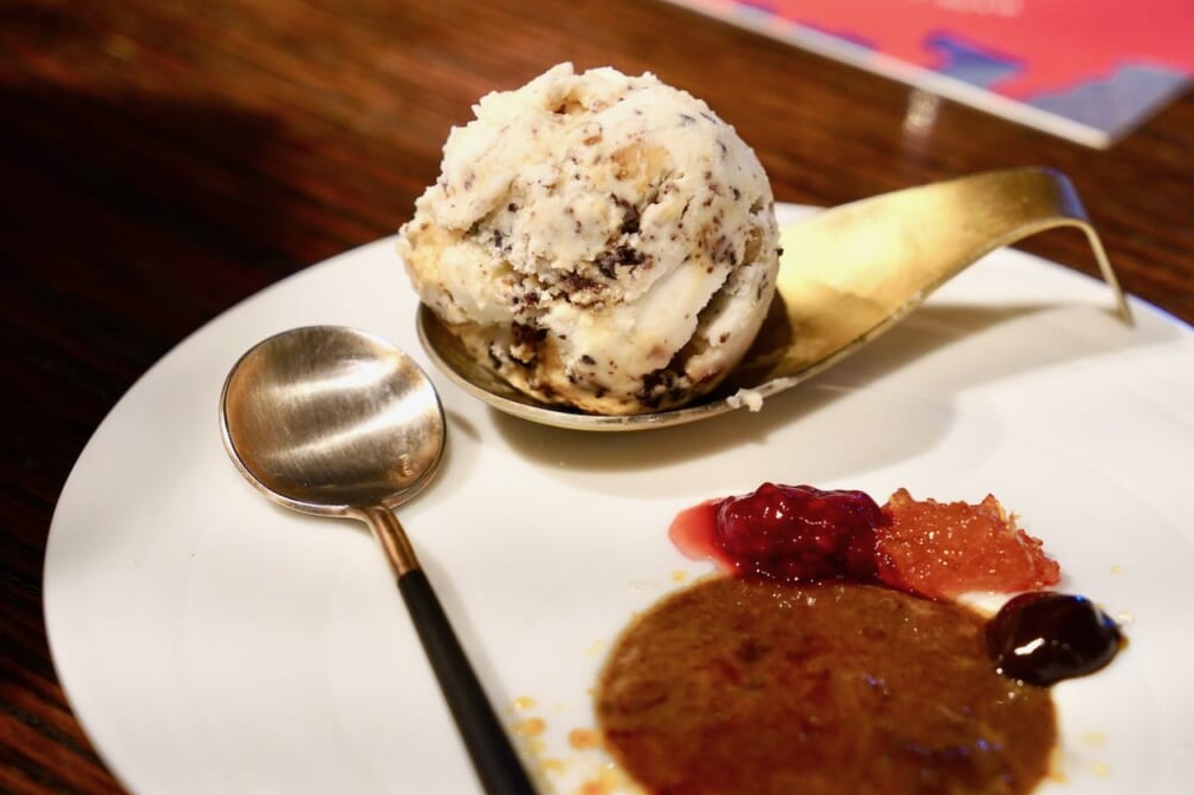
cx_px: 598
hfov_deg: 26.7
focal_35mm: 76
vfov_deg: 17.9
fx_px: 2520
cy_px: 399
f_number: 4.5
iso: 800
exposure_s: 1/80
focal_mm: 50
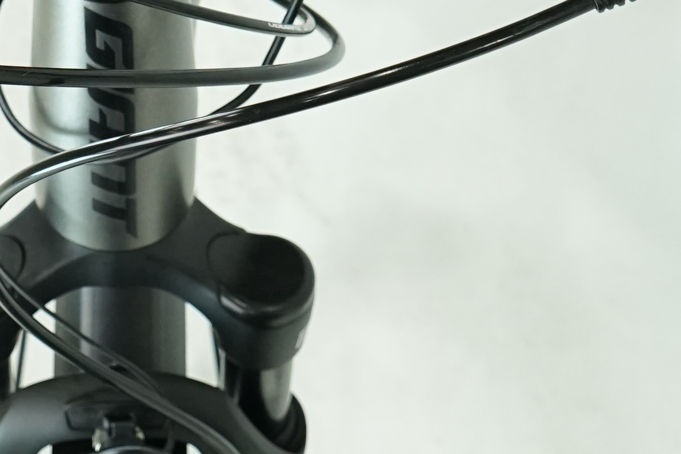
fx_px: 2327
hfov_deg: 16.5
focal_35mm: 123
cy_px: 224
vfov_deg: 11.1
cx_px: 130
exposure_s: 1/200
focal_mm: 28
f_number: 5.6
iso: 1600
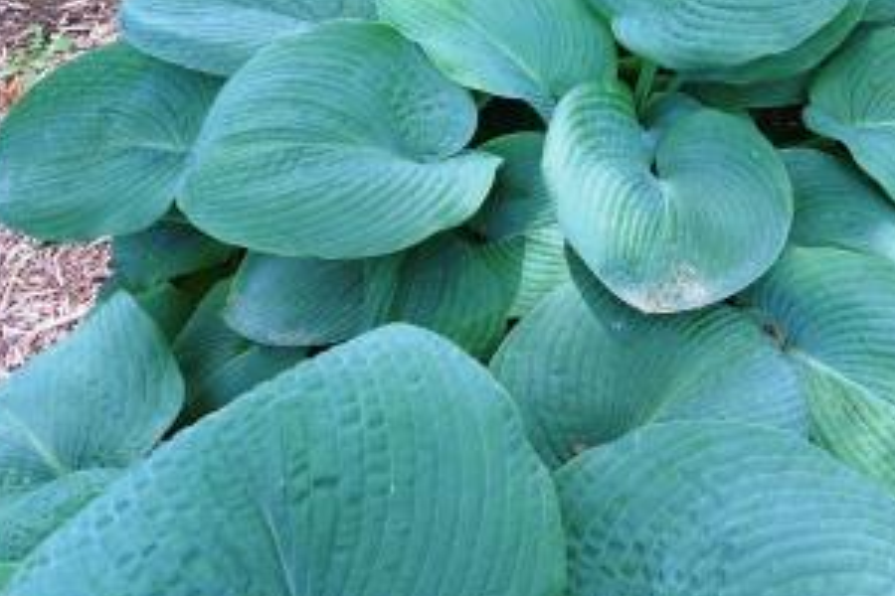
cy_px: 188
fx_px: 1119
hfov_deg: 43.1
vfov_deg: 29.6
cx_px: 582
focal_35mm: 45
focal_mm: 5.1
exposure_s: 1/50
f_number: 3.4
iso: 80
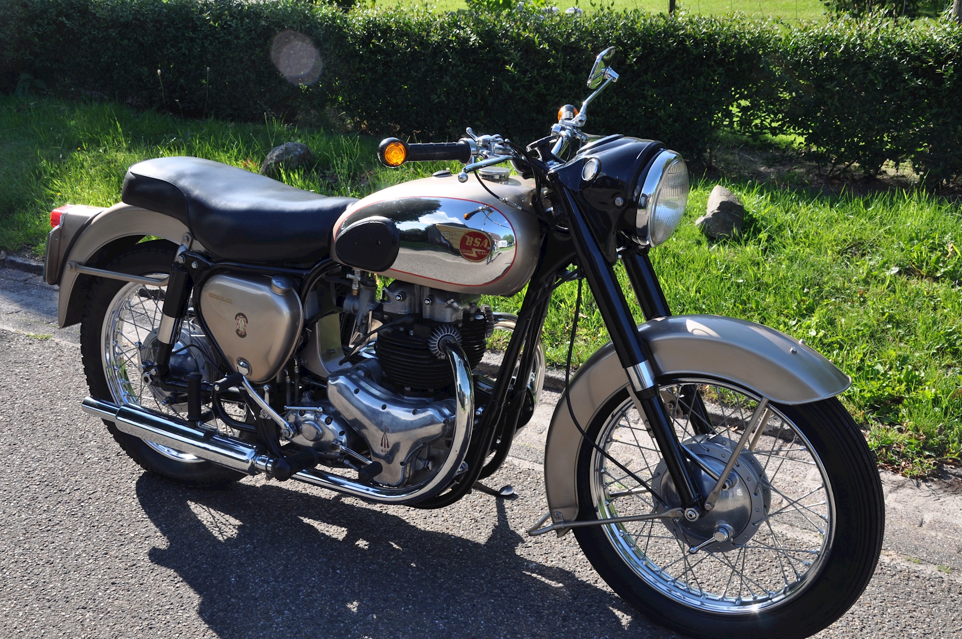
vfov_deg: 31.8
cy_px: 320
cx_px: 481
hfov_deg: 46.5
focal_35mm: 42
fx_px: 1121
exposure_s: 1/125
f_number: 11
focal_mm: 28
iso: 200
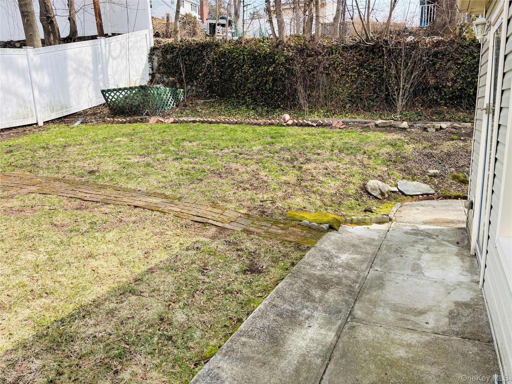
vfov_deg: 53.1
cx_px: 256
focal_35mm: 26
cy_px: 192
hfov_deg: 67.3
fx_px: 385
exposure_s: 1/935
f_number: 1.6
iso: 50
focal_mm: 5.96
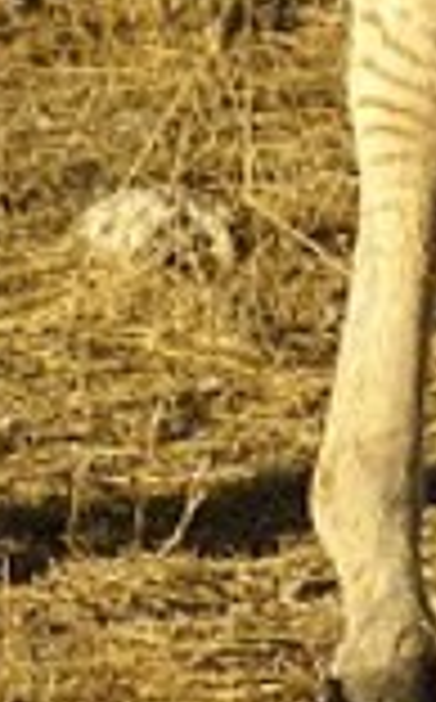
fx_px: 30742
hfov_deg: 0.8
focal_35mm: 1611
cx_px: 688
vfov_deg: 1.3
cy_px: -702
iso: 100
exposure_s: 1/320
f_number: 6.3
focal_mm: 160
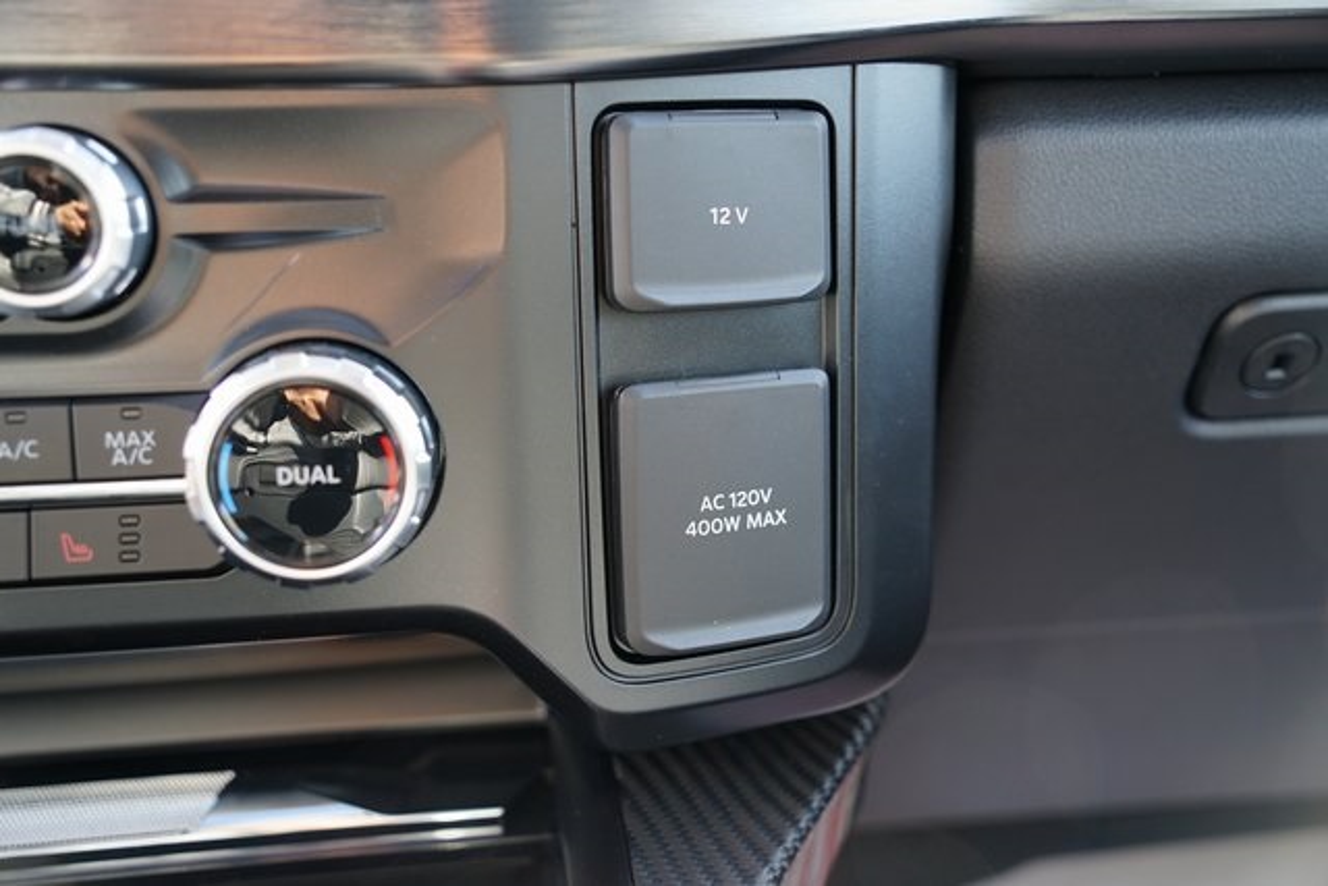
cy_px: 443
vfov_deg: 34.2
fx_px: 1439
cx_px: 664
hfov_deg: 49.5
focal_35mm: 39
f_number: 4
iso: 500
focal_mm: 39
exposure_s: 1/60
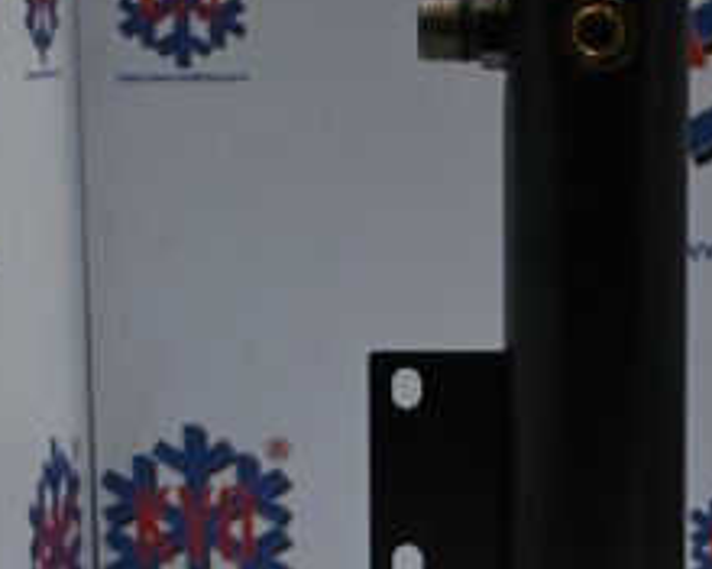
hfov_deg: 16.5
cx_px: 638
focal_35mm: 115
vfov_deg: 13.4
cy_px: 365
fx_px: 2423
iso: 900
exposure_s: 1/125
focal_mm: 30
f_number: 4.8
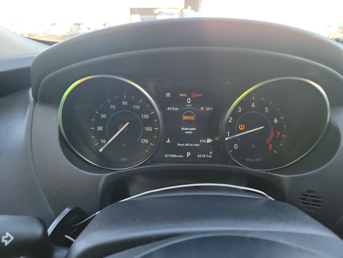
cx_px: 172
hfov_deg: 71.6
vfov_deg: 56.8
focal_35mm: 24
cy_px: 129
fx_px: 238
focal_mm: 6.7
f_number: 1.8
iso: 240
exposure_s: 1/59
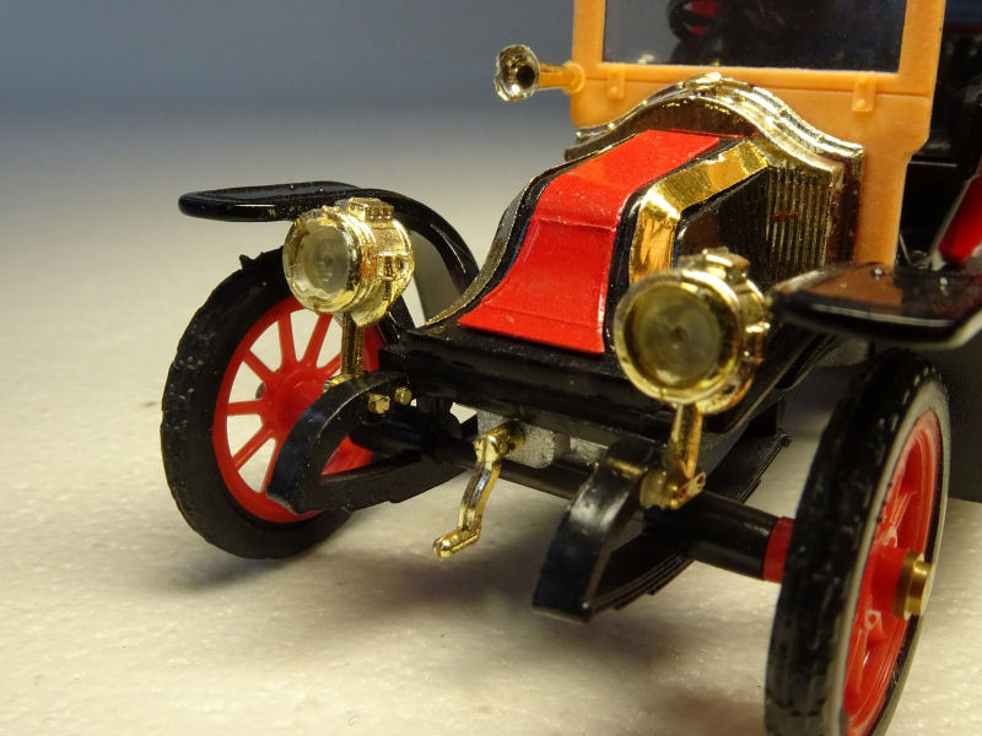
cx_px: 491
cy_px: 368
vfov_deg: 42.9
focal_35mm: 33
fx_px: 936
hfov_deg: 55.4
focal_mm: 5.61
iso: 320
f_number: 8
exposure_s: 1/40
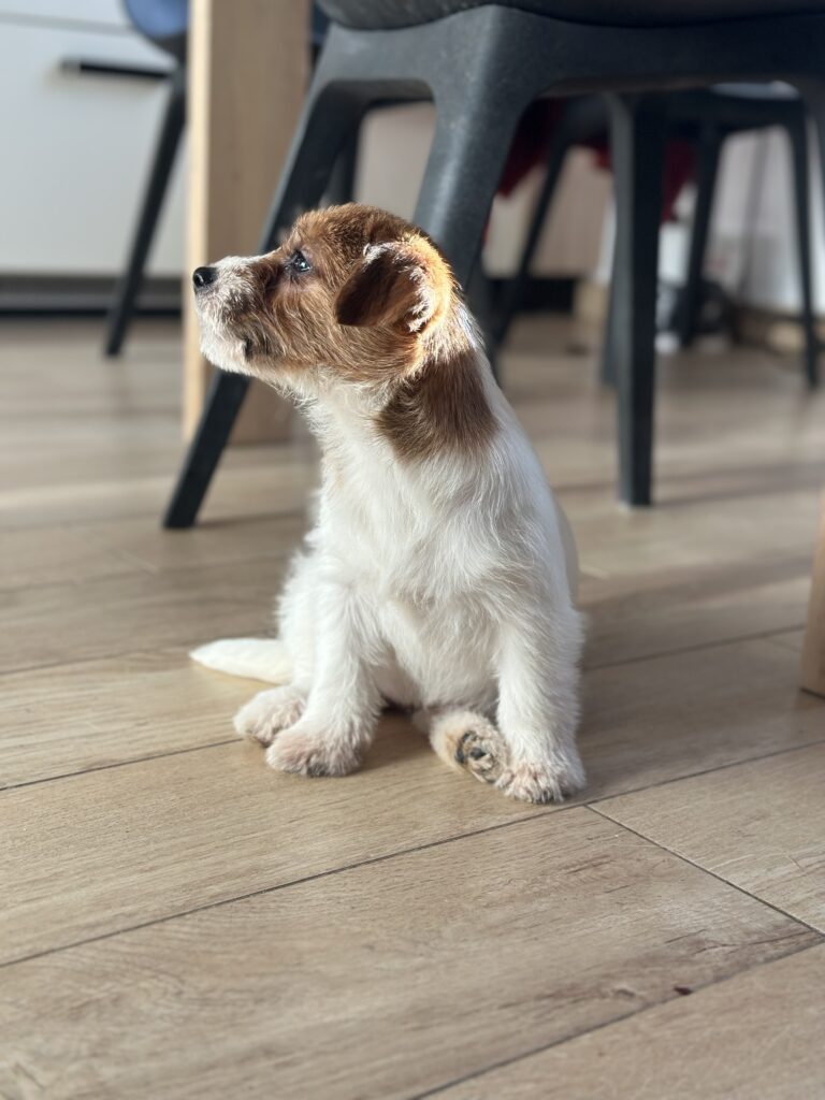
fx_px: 1525
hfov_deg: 30.3
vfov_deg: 39.7
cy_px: 550
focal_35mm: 48
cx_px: 412
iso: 80
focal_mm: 6.86
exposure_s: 1/268
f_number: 1.78
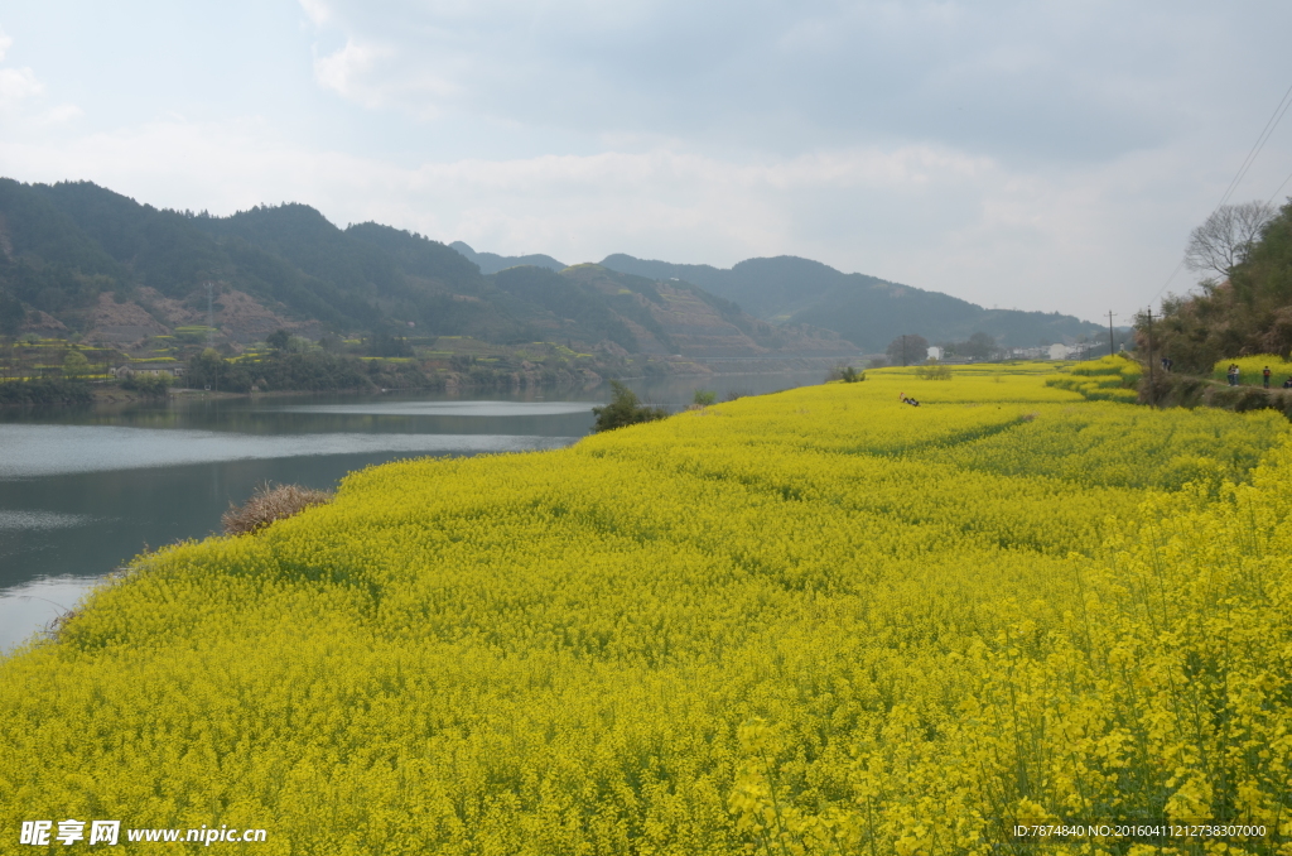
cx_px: 646
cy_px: 428
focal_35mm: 33
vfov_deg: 39.8
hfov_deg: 57.3
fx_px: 1182
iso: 160
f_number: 9.5
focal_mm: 22
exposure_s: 1/350
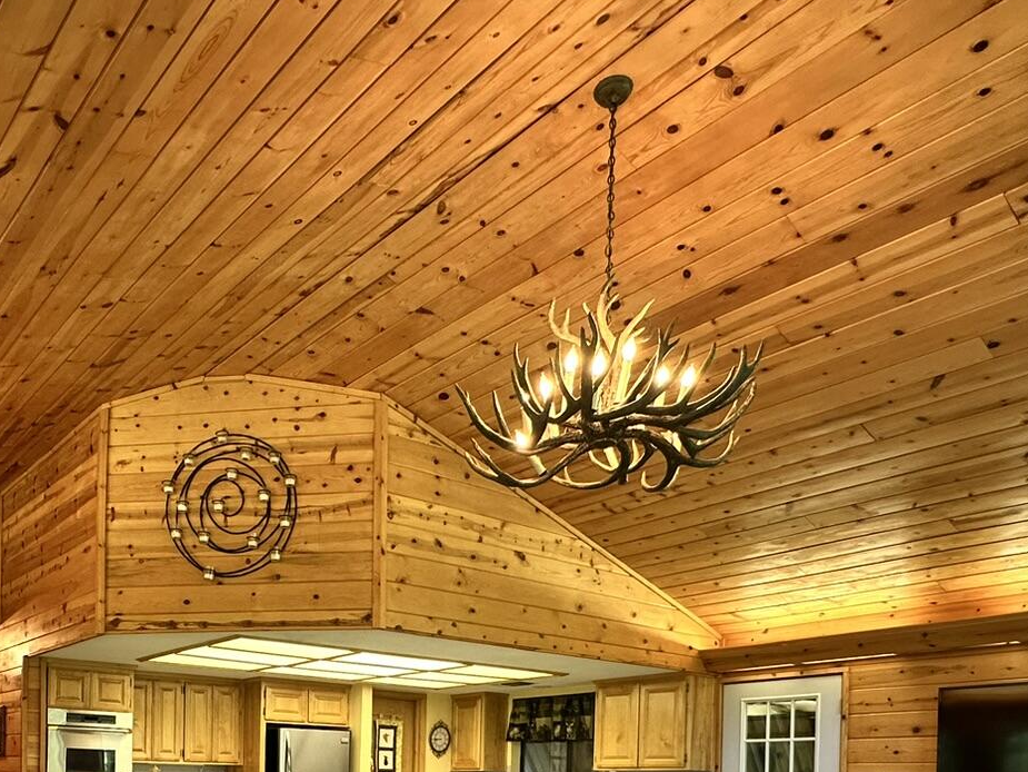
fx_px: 921
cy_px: 801
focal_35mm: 31
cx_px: 325
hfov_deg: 56.8
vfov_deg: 39.2
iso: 200
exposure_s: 1/60
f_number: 2.2
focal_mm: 2.22
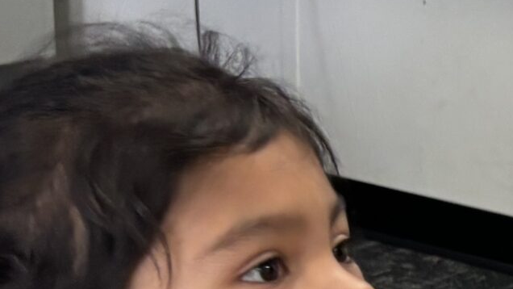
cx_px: 774
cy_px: 473
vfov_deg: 10.2
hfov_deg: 17.0
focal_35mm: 114
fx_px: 1551
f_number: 1.6
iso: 125
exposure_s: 1/60
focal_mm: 5.96
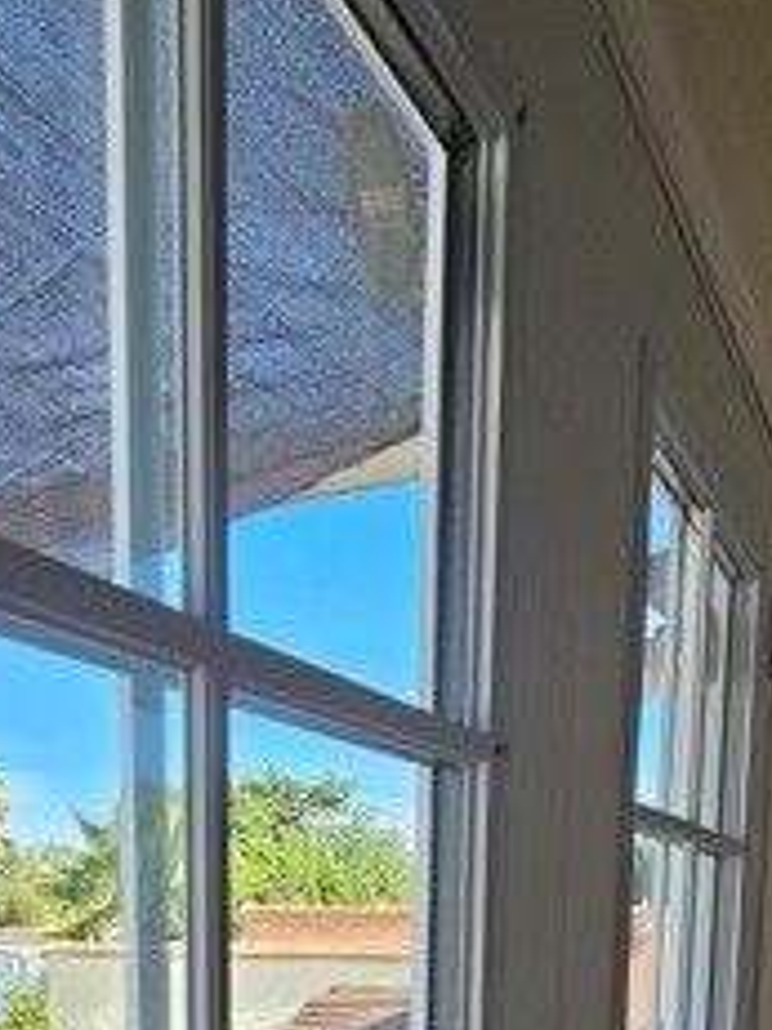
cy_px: 1110
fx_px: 1071
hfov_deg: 39.6
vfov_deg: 41.8
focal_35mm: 36
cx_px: 366
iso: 64
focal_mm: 2.2
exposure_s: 1/246
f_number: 2.2
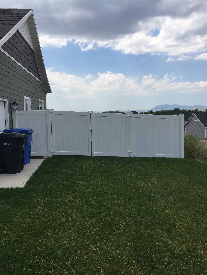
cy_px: 138
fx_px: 231
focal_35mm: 29
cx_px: 104
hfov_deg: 48.2
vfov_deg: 61.7
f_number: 2.2
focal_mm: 4.15
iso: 32
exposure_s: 1/2326
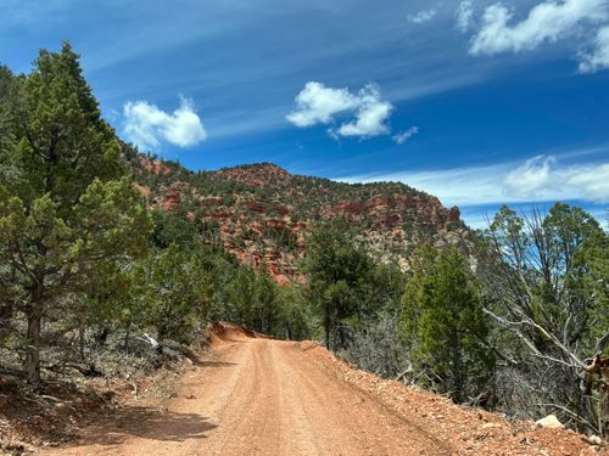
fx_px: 457
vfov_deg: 53.1
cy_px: 228
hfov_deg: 67.3
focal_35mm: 26
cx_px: 304
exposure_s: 1/2915
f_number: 1.5
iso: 50
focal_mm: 5.7
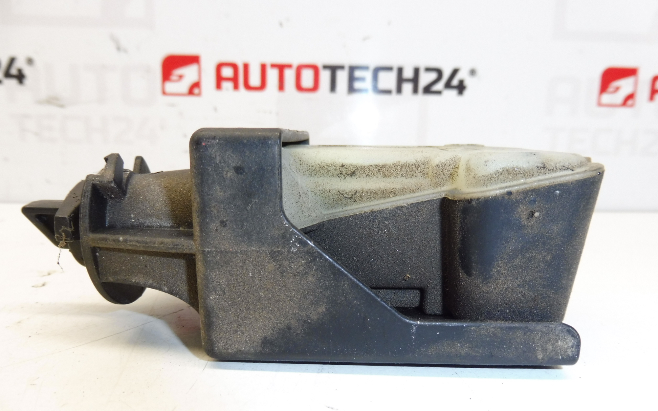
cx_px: 325
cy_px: 250
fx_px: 466
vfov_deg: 47.3
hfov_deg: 70.4
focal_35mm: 26
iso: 200
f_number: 3.5
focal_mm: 4.3
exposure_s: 1/60
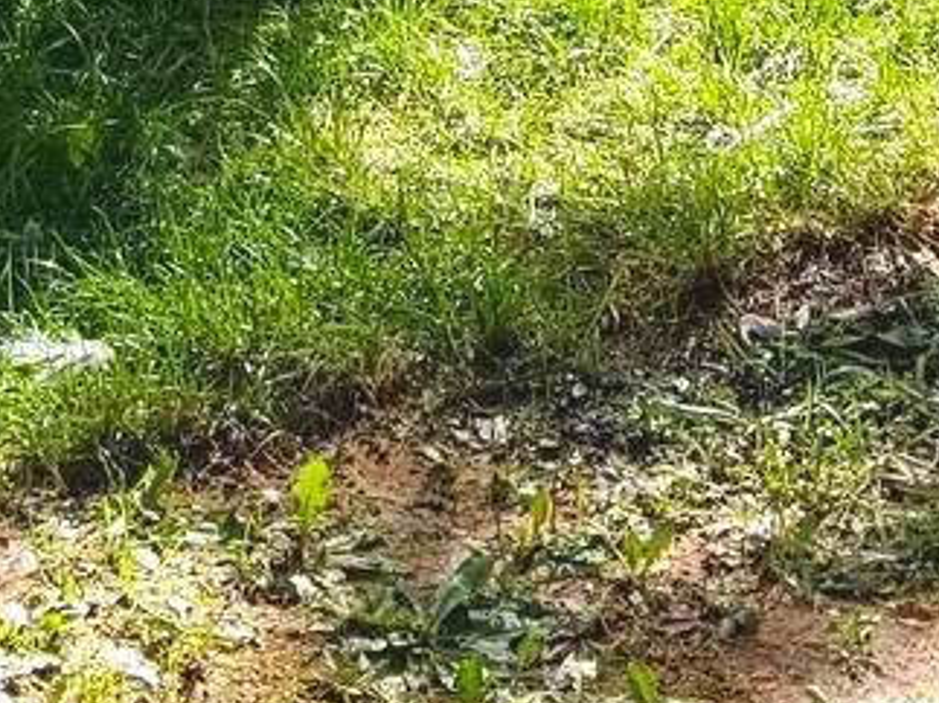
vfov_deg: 8.2
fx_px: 4474
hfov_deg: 12.0
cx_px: 346
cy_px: -1069
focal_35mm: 165
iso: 50
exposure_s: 1/670
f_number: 1.7
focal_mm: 4.3
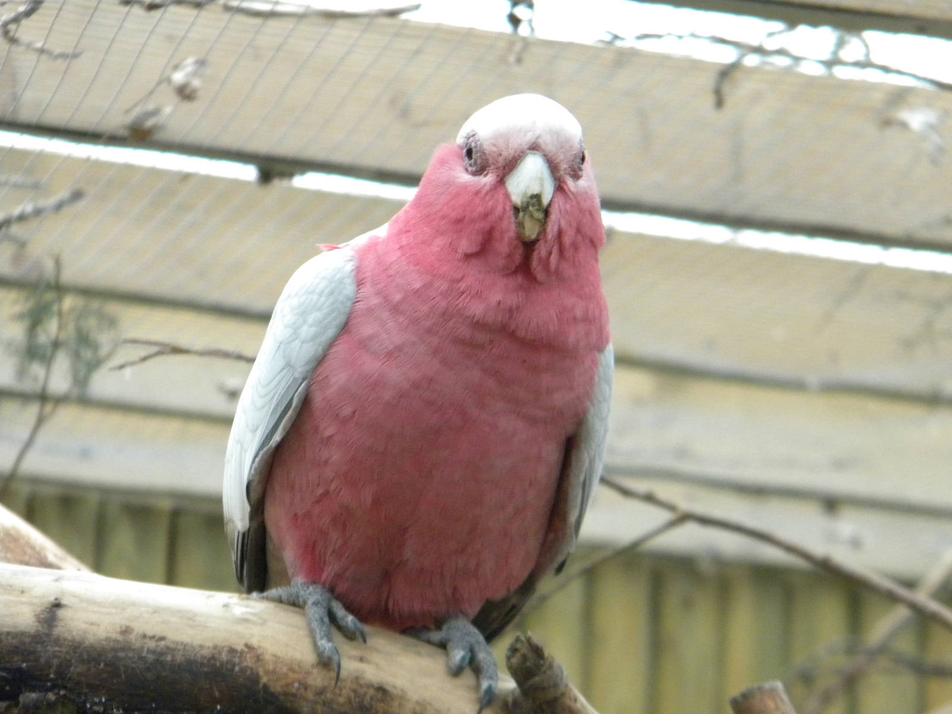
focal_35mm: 156
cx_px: 476
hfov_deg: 12.7
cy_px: 357
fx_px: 4290
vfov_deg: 9.5
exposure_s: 1/140
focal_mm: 28.3
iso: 592
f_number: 5
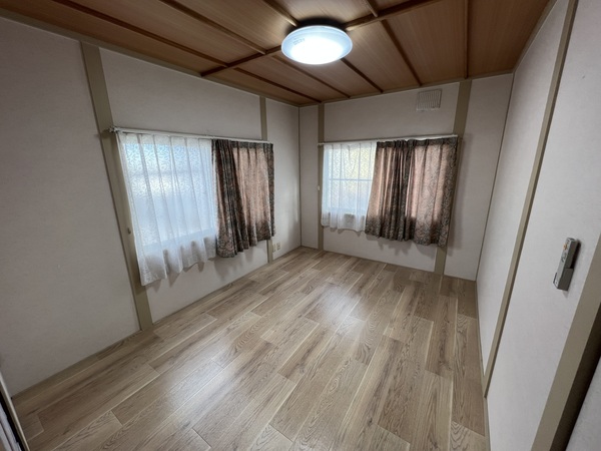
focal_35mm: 13
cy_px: 226
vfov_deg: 89.9
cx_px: 300
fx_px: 226
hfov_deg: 106.2
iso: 40
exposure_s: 1/122
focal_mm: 1.57
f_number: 1.8
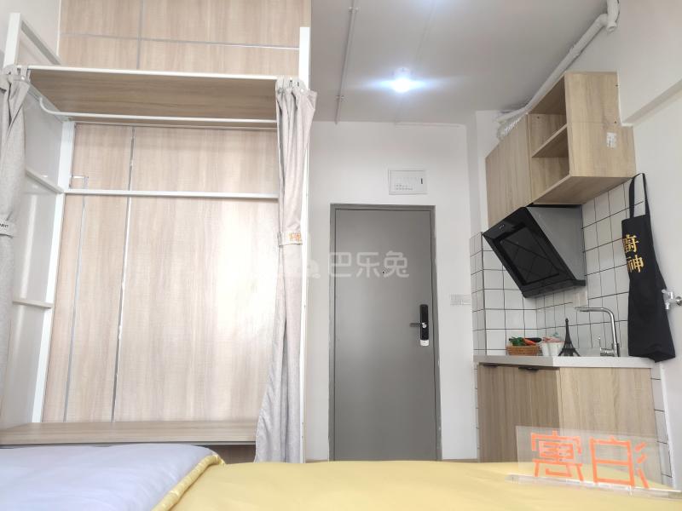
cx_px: 341
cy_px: 256
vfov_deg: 46.8
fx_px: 591
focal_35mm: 30
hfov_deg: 60.0
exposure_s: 1/100
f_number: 1.8
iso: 150
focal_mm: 4.35
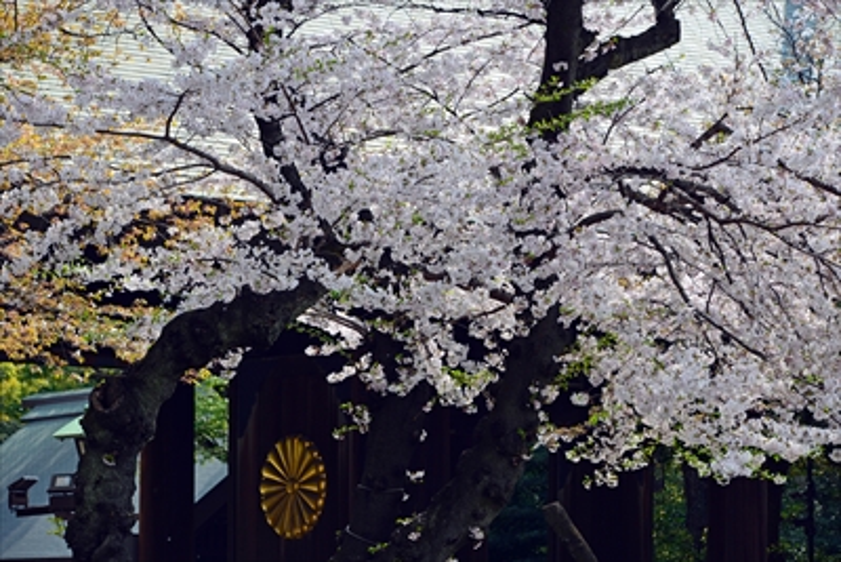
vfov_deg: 10.2
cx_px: 420
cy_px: 281
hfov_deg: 15.2
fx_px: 3155
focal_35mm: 135
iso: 200
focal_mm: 135
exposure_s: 1/200
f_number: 7.1
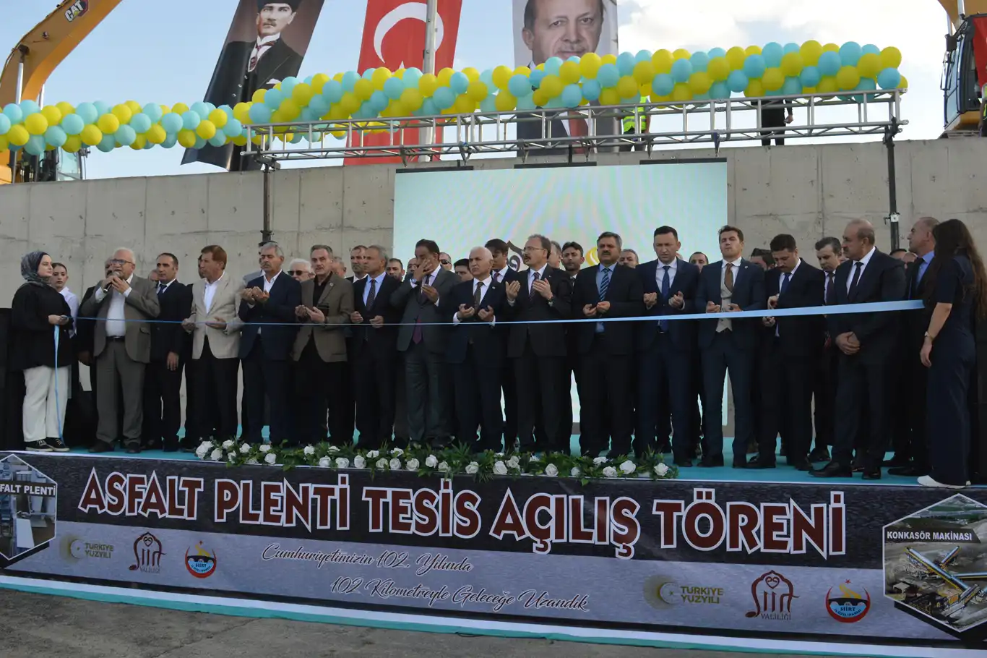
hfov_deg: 57.2
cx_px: 494
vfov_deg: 40.0
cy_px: 329
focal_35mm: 33
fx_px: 904
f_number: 5.6
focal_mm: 22
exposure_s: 1/125
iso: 100
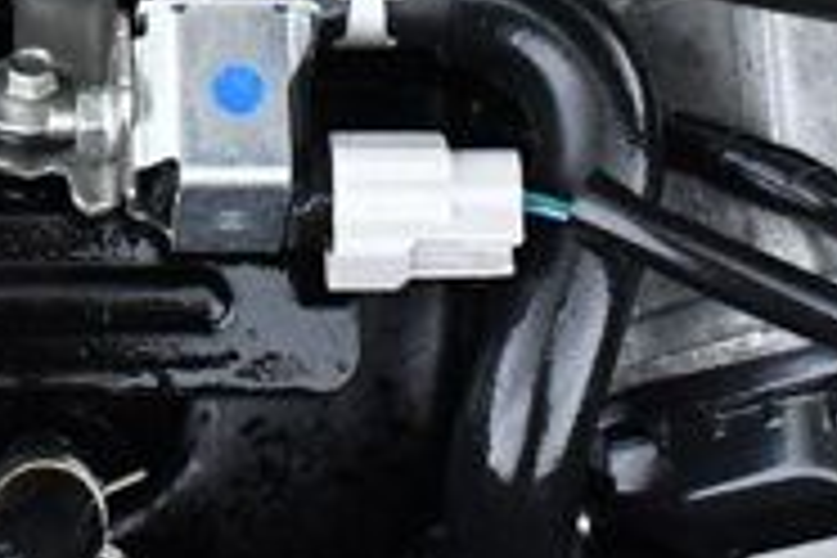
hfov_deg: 13.7
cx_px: 112
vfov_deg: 8.9
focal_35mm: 149
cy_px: -400
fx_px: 3464
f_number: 4.5
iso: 2500
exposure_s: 1/80
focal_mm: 18
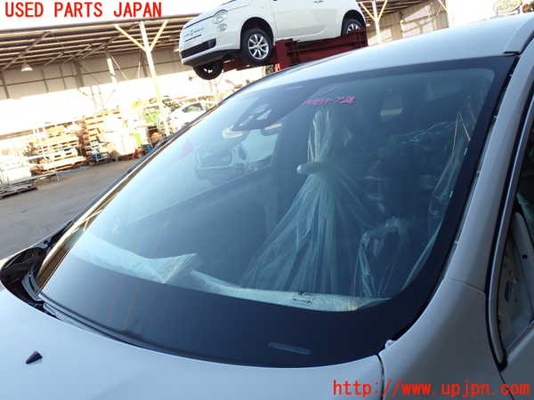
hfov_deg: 51.4
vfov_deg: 39.7
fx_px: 555
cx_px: 267
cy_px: 200
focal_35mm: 36
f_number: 3.5
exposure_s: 1/160
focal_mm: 6.37
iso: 100
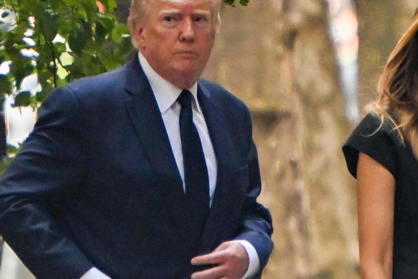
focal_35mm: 906
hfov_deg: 2.3
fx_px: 10518
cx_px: 256
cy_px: 182
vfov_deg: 1.5
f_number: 4.8
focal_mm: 340
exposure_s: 1/640
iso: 1000
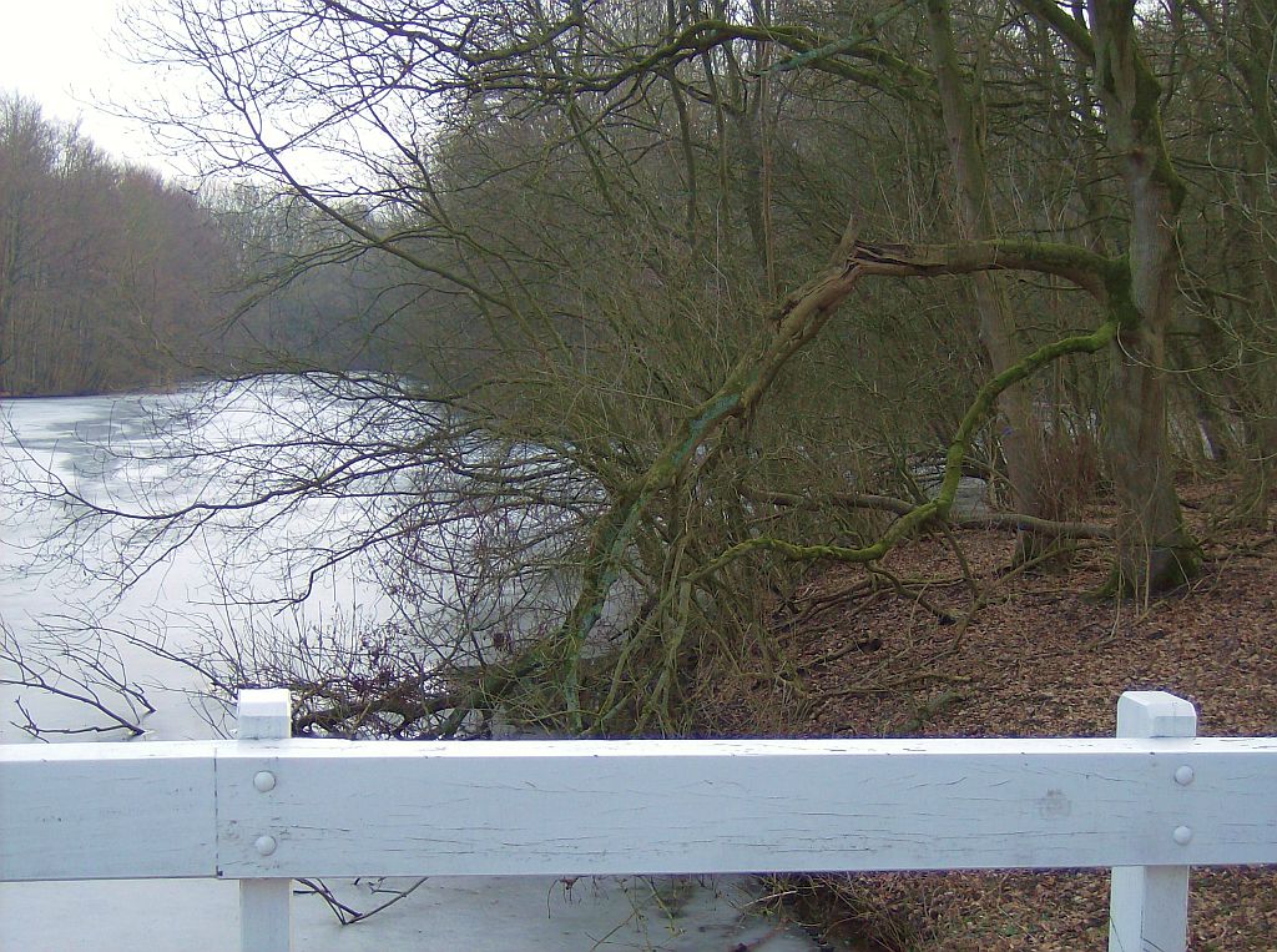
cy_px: 476
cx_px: 638
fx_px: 2061
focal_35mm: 56
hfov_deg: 34.4
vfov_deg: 26.0
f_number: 3.4
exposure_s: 1/221
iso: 100
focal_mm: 9.3
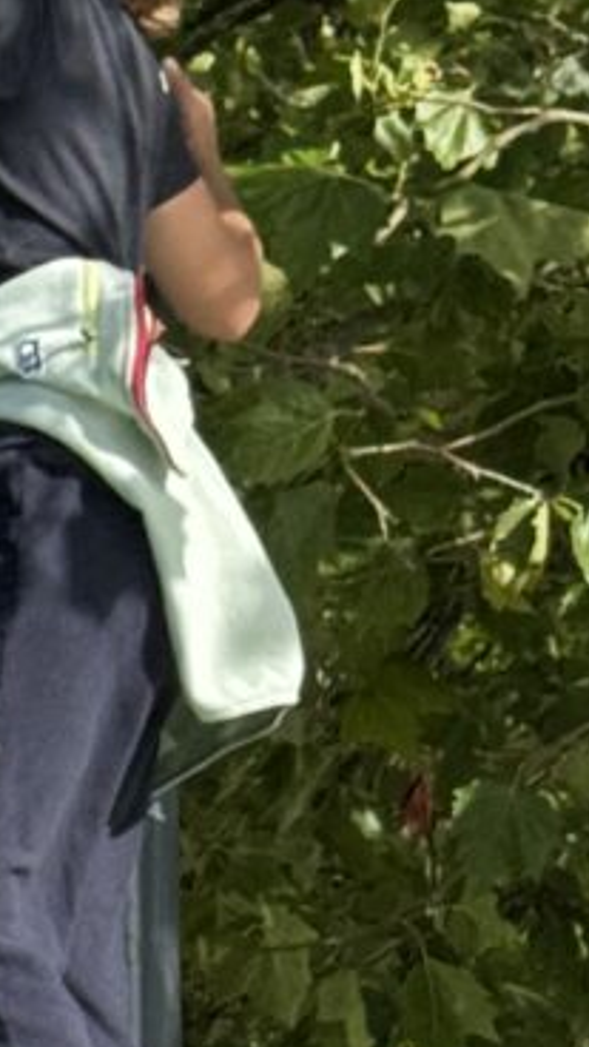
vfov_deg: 7.9
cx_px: -435
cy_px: 1038
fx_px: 7580
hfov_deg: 4.4
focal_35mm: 273
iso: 64
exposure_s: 1/1059
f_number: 1.78
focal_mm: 6.76
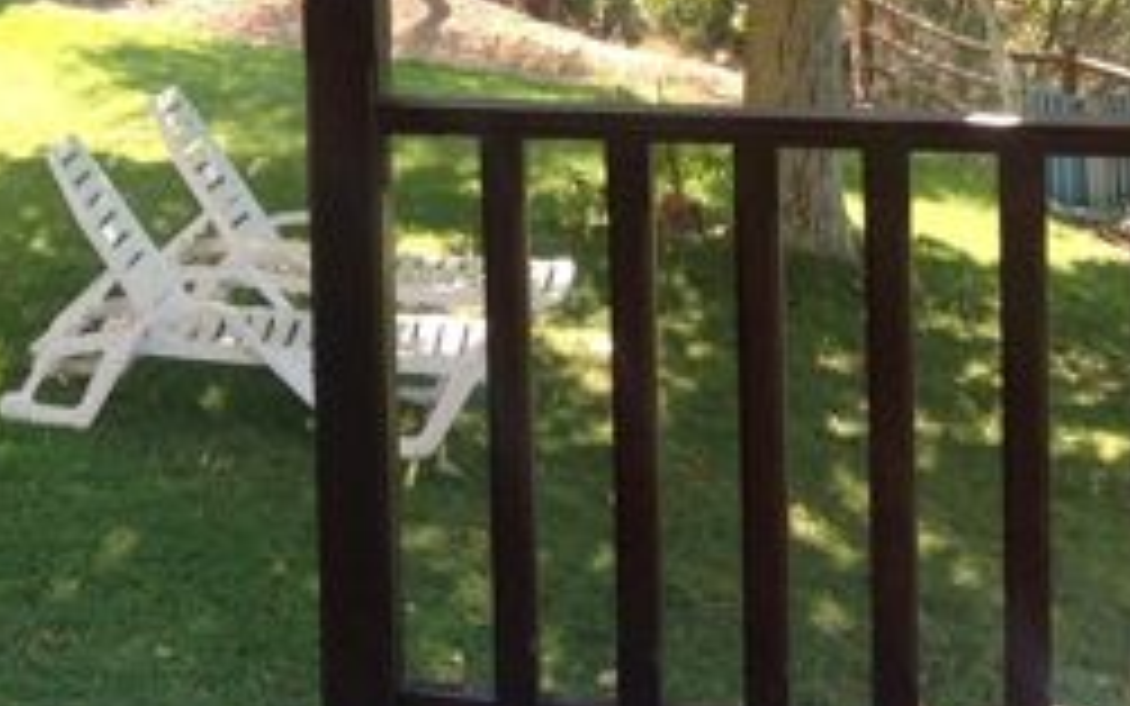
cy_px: -135
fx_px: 3204
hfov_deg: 19.5
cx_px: 20
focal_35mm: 104
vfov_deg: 12.3
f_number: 2.4
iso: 50
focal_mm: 4.28
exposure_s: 1/252
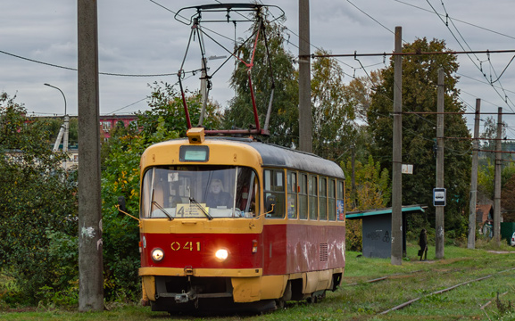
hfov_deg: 13.8
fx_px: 2118
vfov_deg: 8.6
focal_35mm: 151
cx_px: 177
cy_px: 30
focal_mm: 38
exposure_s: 1/400
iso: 400
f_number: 5.6
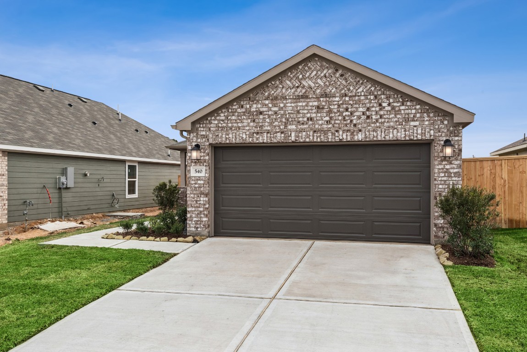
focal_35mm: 32
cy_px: 176
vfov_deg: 41.2
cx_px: 264
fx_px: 469
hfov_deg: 58.7
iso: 160
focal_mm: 32
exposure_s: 1/160
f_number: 9
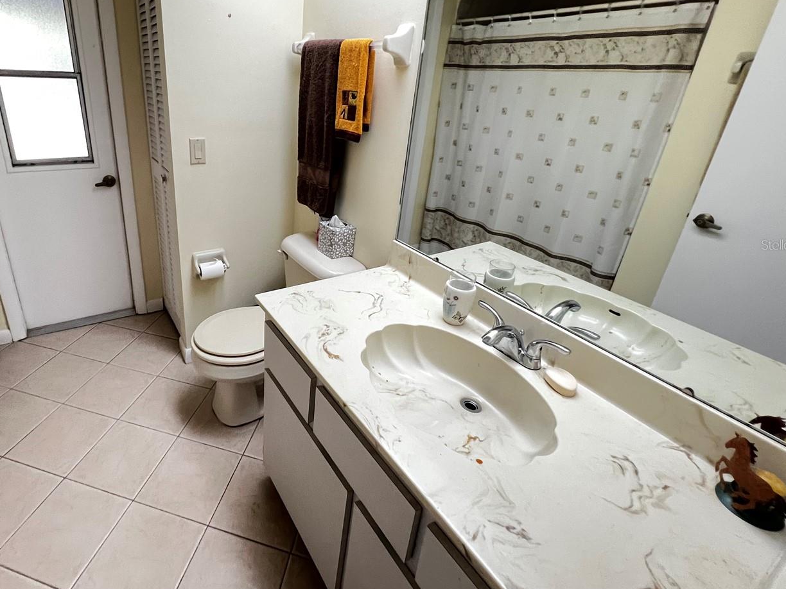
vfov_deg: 74.1
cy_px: 244
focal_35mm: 17
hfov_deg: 89.7
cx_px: 308
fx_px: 386
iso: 400
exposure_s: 1/60
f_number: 1.8
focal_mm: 1.57
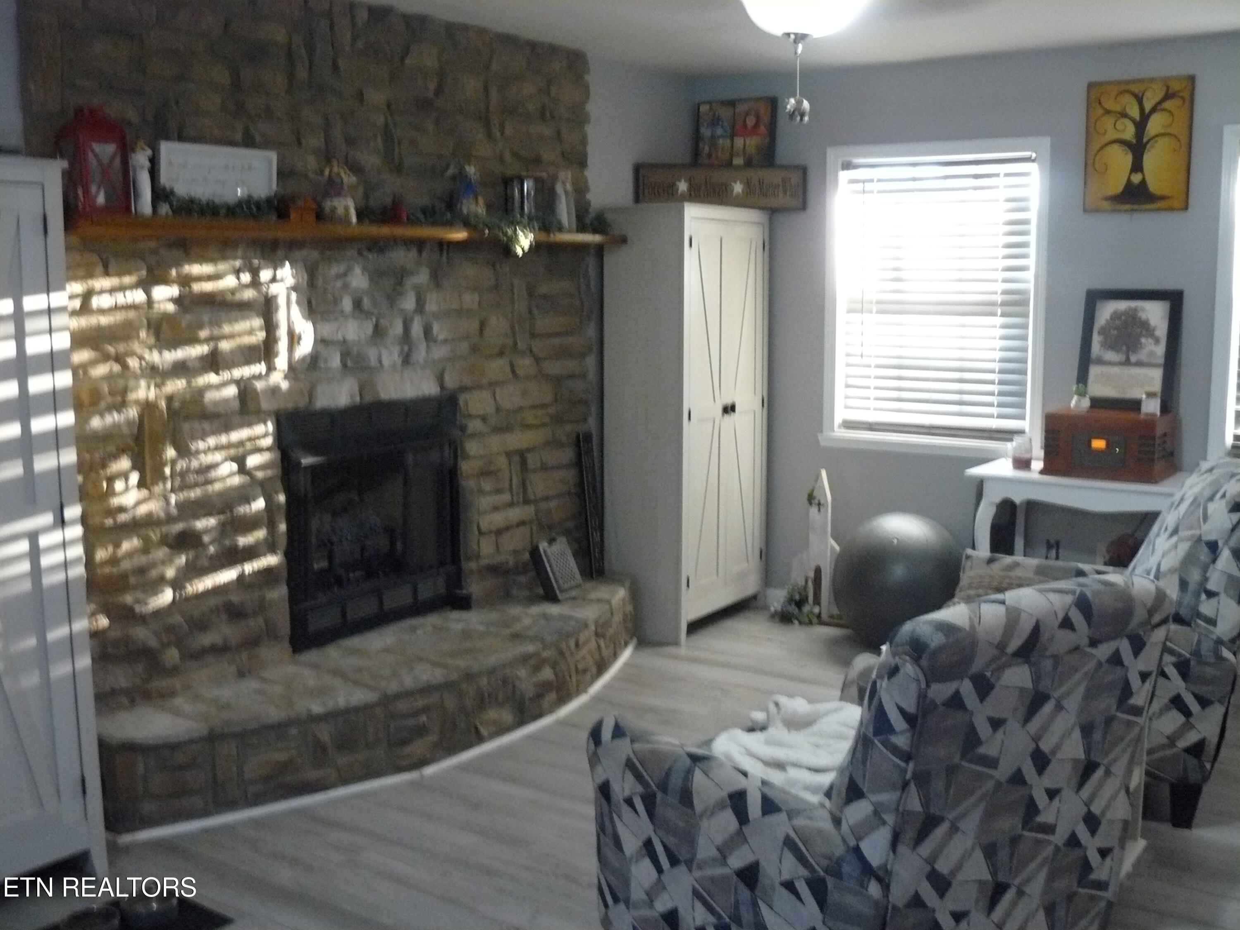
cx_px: 620
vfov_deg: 39.7
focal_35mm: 36
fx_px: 1290
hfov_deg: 51.4
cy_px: 465
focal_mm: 6
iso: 400
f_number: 2.8
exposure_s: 1/10
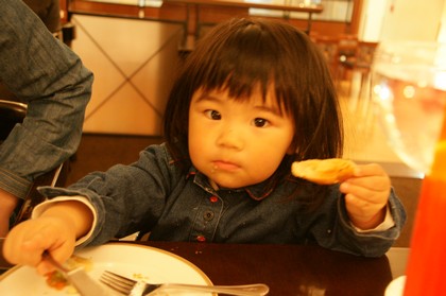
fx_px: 483
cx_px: 223
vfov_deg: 34.1
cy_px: 148
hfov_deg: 49.6
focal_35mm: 39
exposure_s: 1/5
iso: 1250
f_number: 4.5
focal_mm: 26
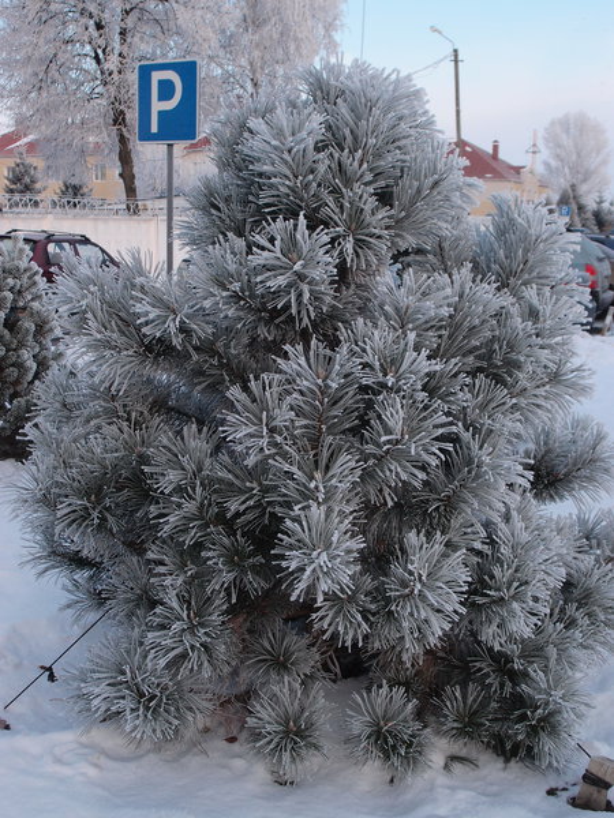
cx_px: 307
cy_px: 409
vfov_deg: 49.0
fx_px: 899
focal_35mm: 38
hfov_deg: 37.7
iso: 100
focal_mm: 8.16
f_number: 3.5
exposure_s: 1/320
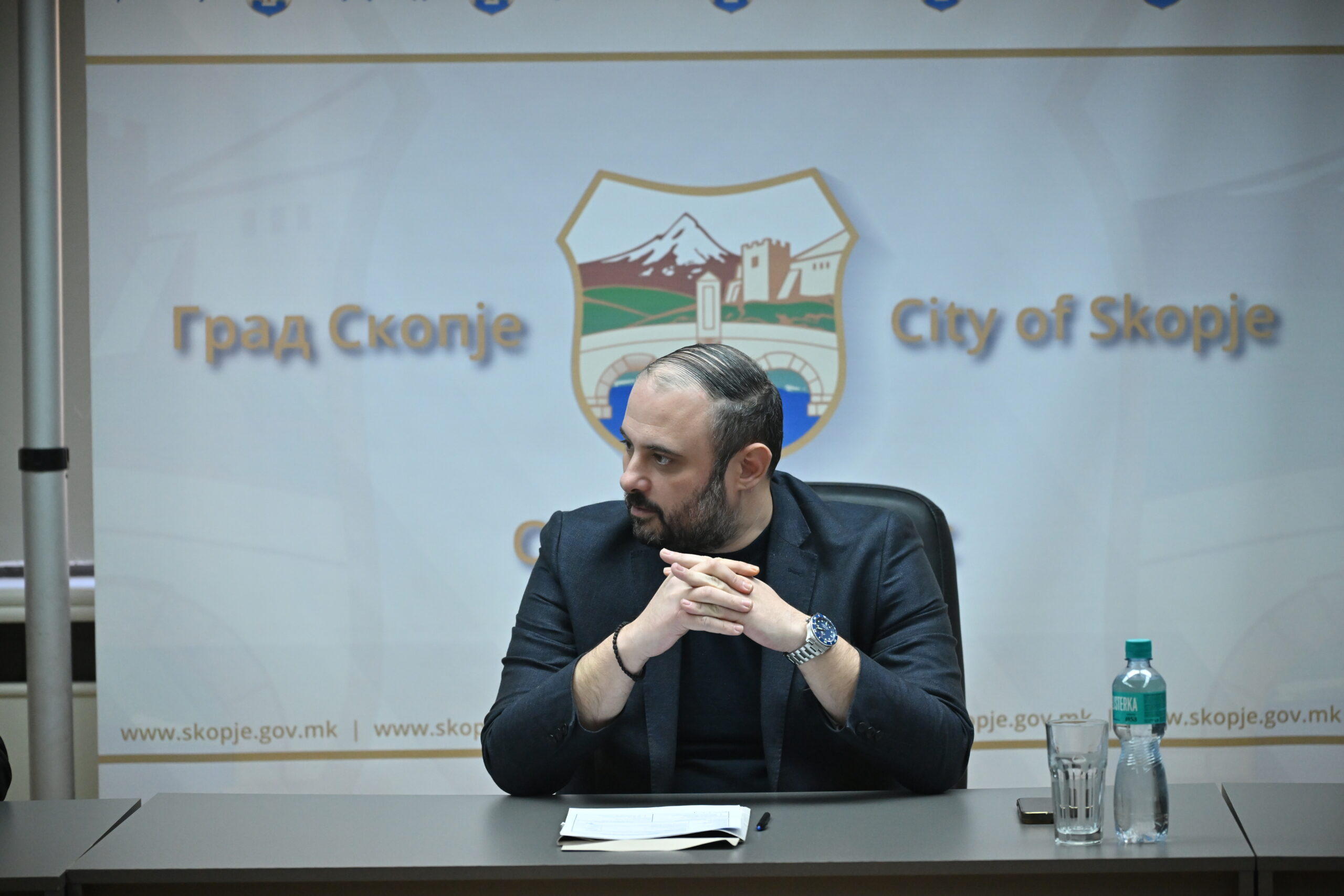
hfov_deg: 17.1
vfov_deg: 11.4
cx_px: 672
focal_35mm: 120
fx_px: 4480
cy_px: 448
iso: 2500
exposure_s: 1/640
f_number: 4
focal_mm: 120
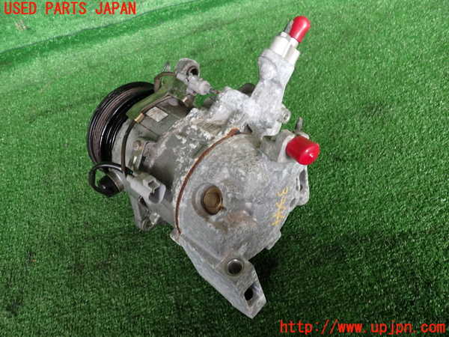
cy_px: 168
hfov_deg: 60.0
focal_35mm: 30
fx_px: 389
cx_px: 224
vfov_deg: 46.8
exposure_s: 1/60
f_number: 2.3
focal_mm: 5.4
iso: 160
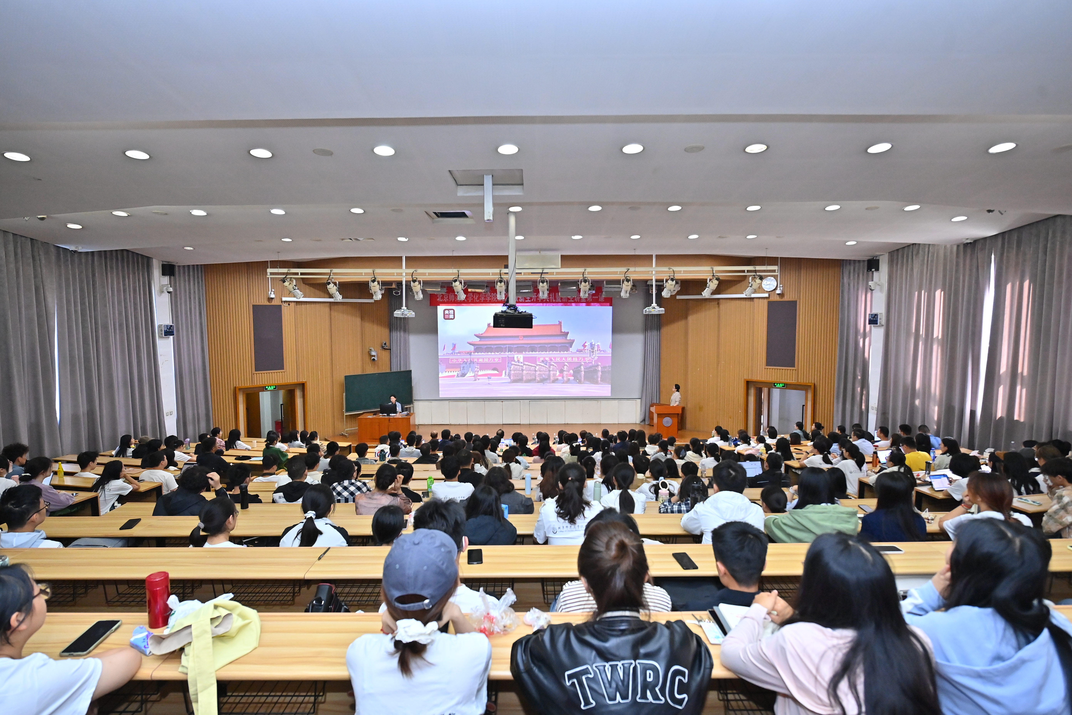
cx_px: 536
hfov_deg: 86.9
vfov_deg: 64.6
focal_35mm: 19
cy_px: 358
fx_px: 566
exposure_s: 1/125
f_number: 3.2
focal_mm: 19
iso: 3200
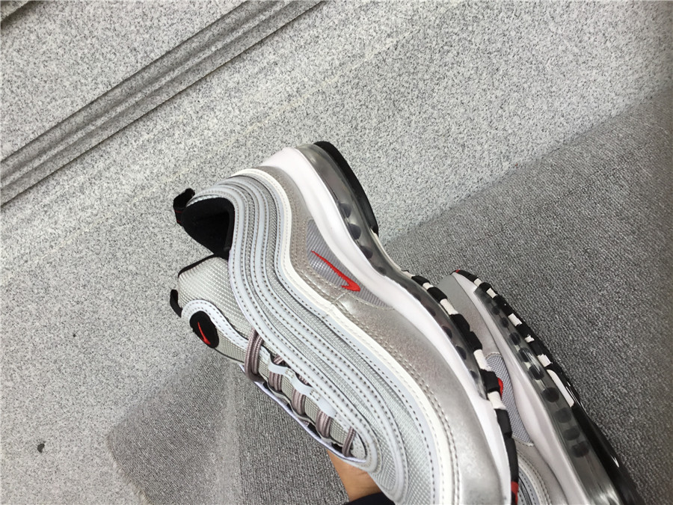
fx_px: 603
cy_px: 252
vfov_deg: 45.4
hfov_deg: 58.4
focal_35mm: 31
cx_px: 336
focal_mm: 3.3
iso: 25
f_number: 2.4
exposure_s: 1/100
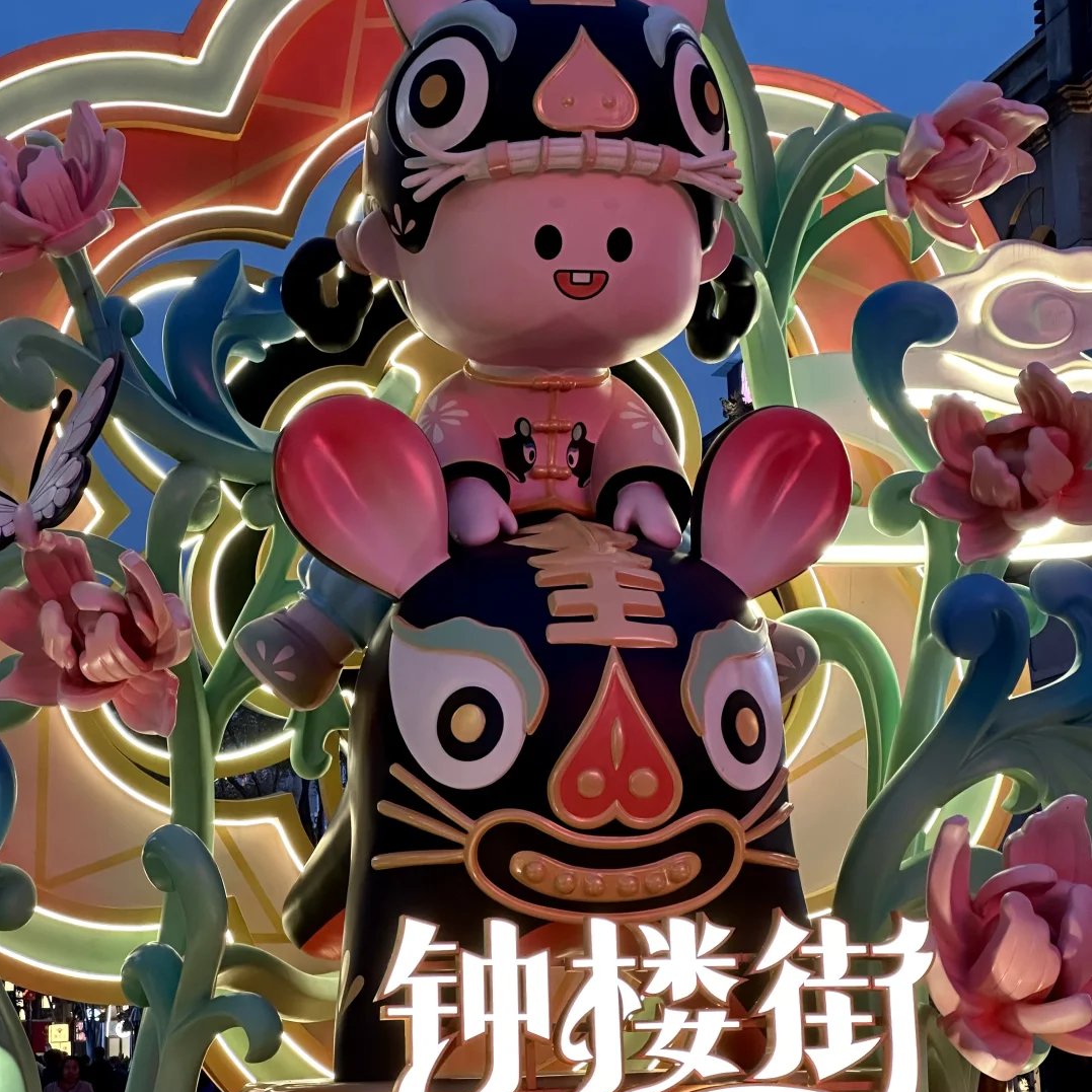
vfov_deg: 19.1
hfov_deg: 19.1
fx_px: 3248
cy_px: 454
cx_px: 547
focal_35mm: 91
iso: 320
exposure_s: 1/100
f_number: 2.8
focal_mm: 9
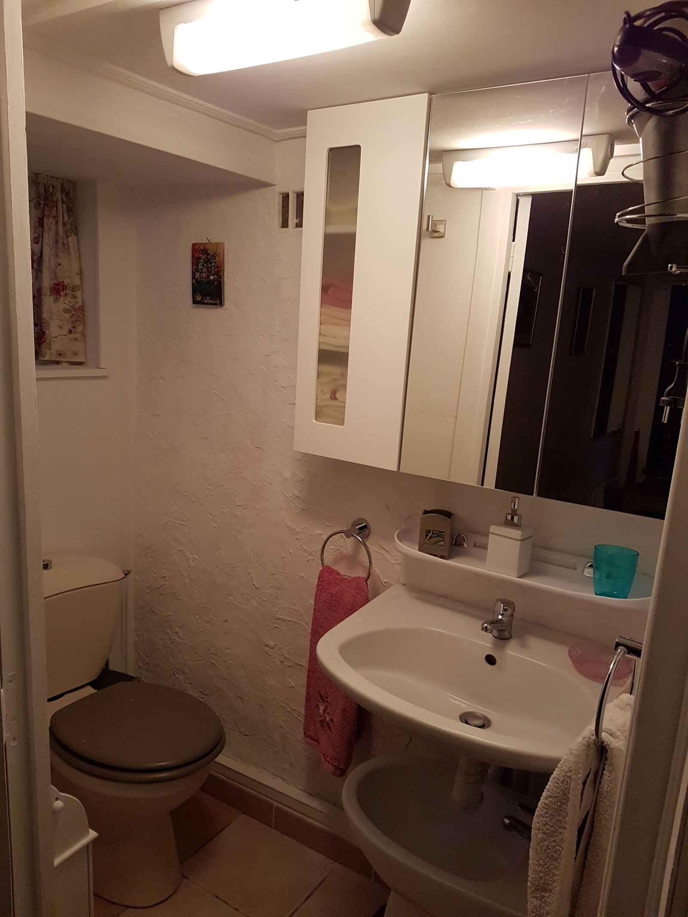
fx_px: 689
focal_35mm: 26
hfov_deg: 53.1
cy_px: 458
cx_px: 344
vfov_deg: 67.3
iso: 160
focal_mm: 4.2
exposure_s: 1/50
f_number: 1.7
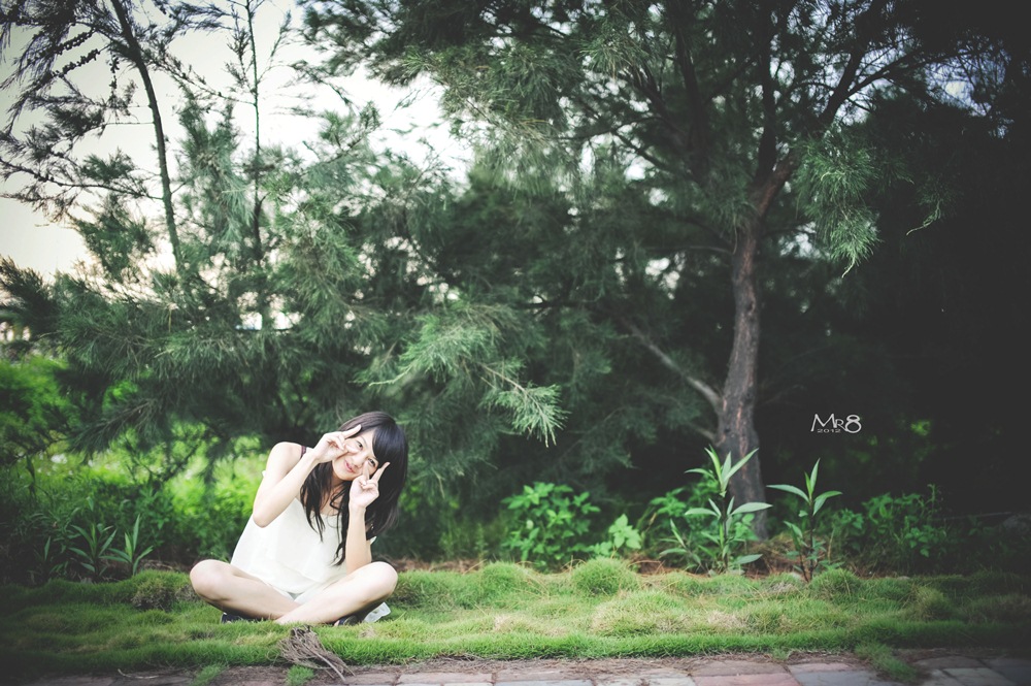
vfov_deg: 26.9
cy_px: 343
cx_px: 516
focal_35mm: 50
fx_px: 1431
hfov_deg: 39.6
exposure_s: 1/200
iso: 200
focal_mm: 50
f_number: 1.4
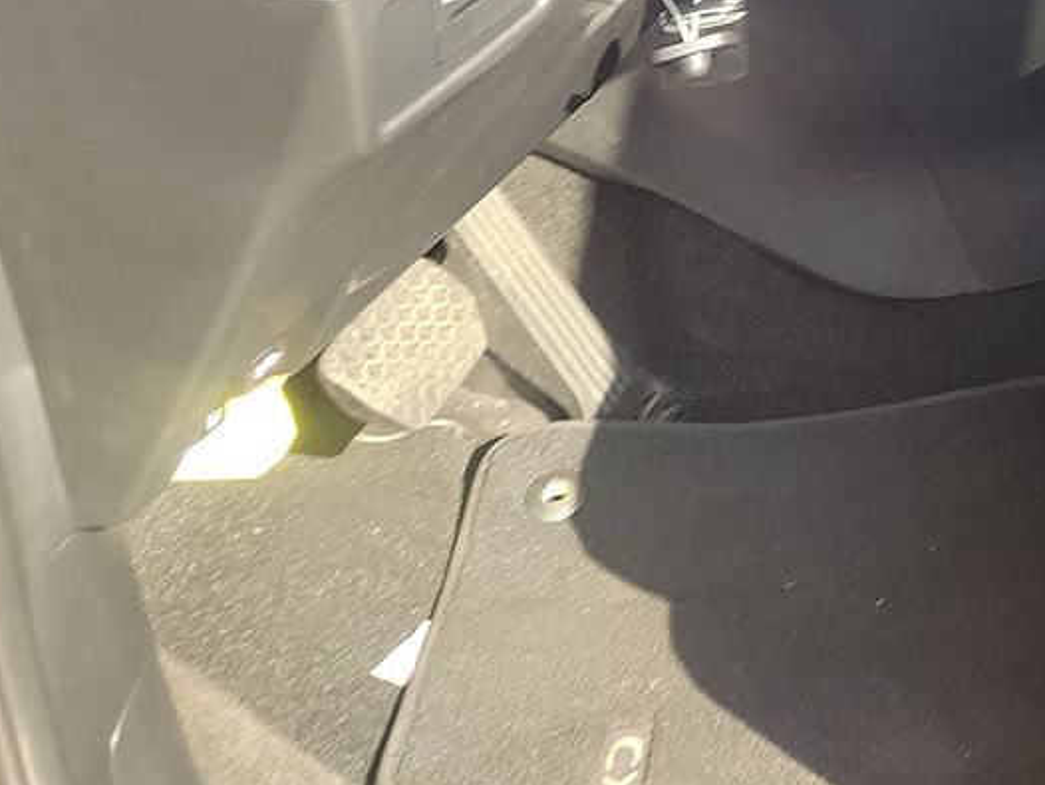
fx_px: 2205
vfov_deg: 18.3
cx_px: 1528
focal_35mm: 73
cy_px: -324
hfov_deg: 22.4
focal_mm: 6.7
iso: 91
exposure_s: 1/119
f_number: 1.8
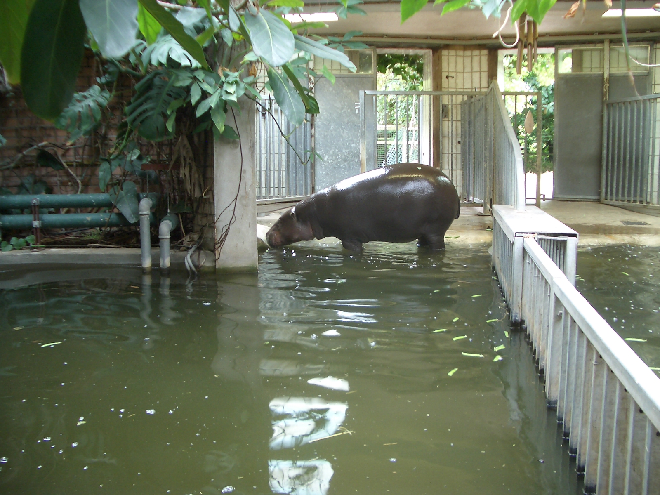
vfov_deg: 40.7
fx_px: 667
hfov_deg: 52.6
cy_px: 248
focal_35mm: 35
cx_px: 330
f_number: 2.6
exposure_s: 1/25
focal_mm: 5.8
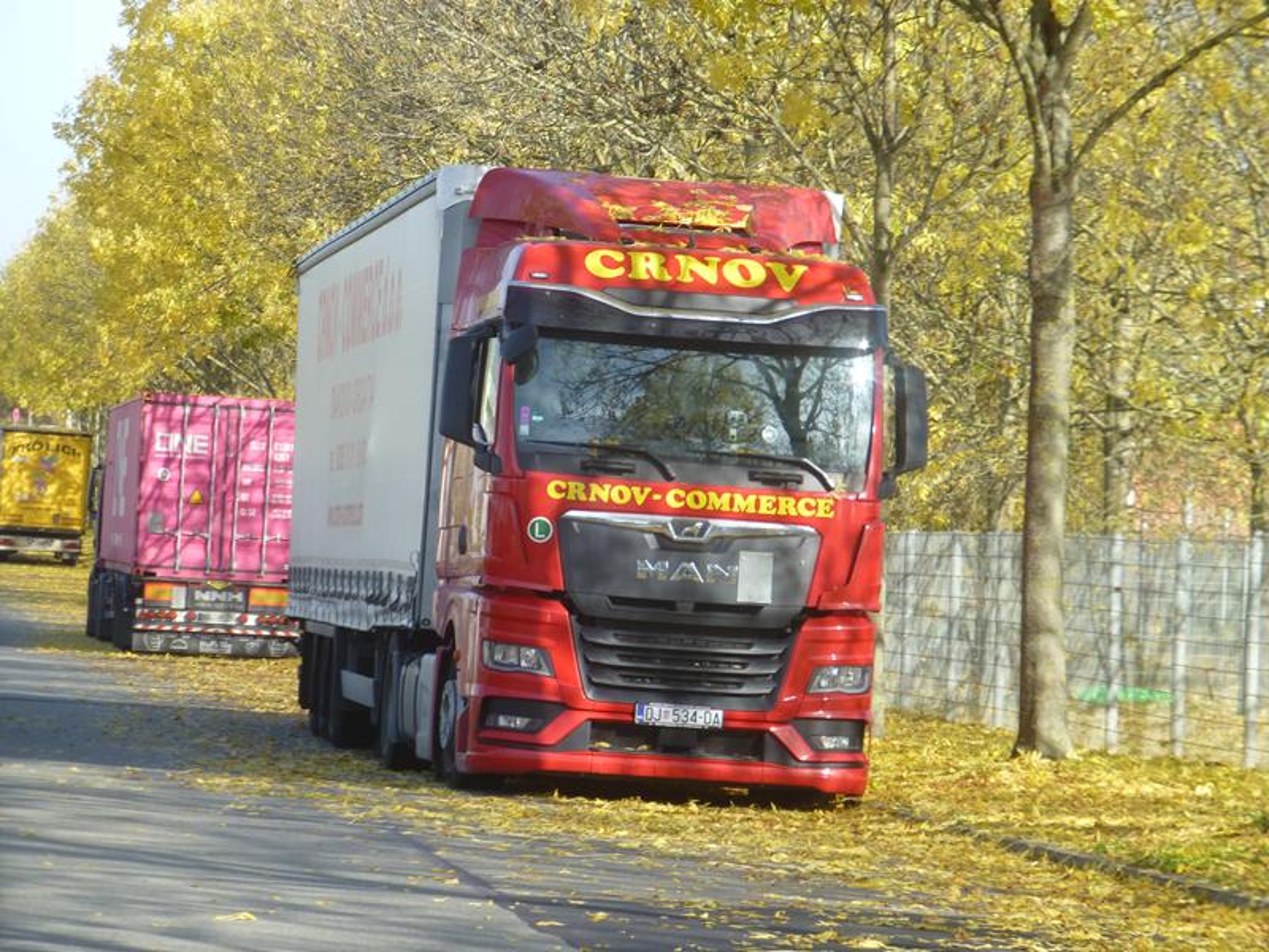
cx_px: 634
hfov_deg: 11.2
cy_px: 476
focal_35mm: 176
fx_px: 6452
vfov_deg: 8.4
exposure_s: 1/160
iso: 100
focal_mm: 31.3
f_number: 5.4
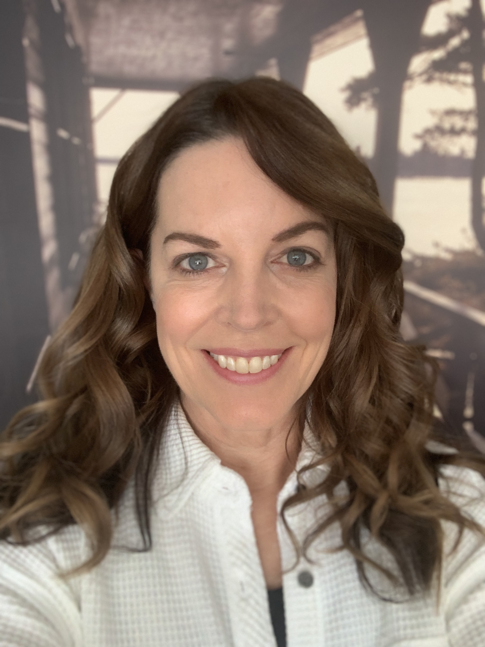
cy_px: 324
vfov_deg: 56.8
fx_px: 598
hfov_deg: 44.2
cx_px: 242
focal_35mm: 32
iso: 200
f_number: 2.2
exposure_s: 1/60
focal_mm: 2.87
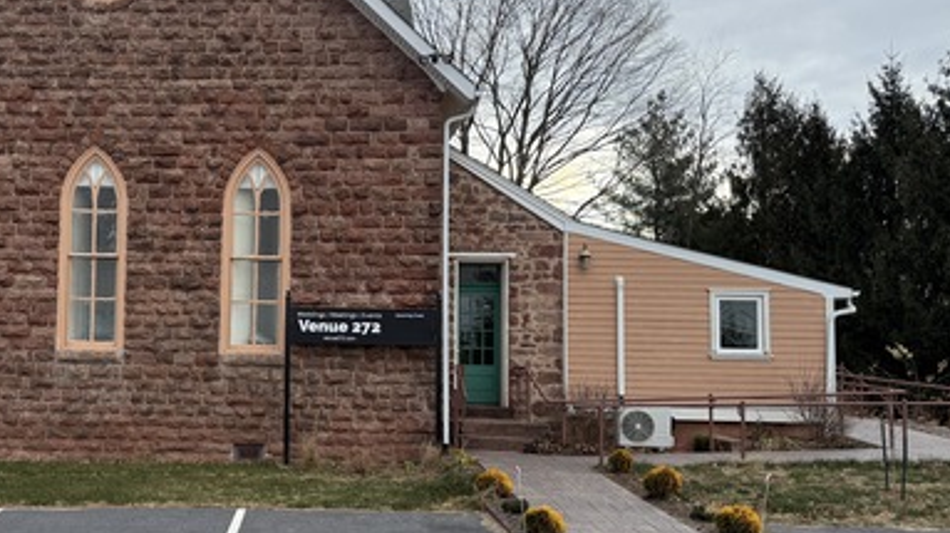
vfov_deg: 29.0
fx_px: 1032
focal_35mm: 41
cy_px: 288
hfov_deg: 47.5
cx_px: 236
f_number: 1.78
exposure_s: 1/283
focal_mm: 6.76
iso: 100
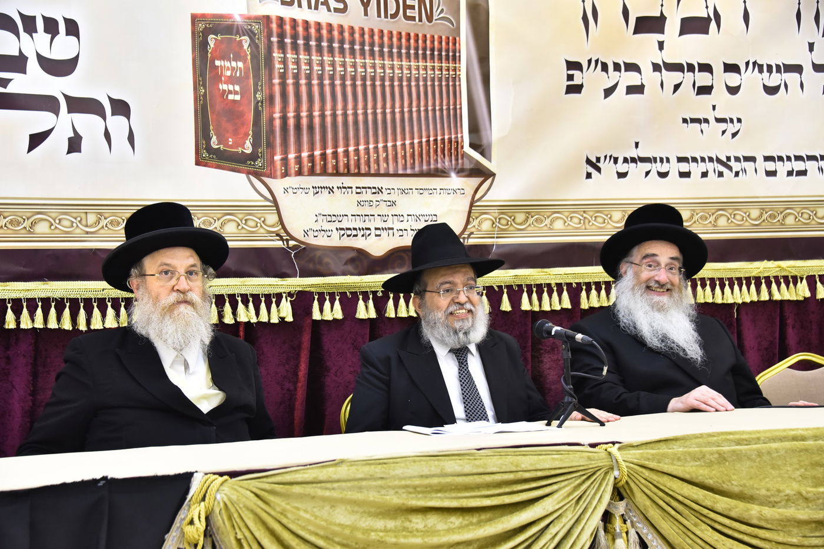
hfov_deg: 24.8
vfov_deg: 16.6
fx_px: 1877
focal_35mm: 82
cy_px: 274
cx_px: 412
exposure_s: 1/100
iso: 2500
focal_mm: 82
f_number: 5.6
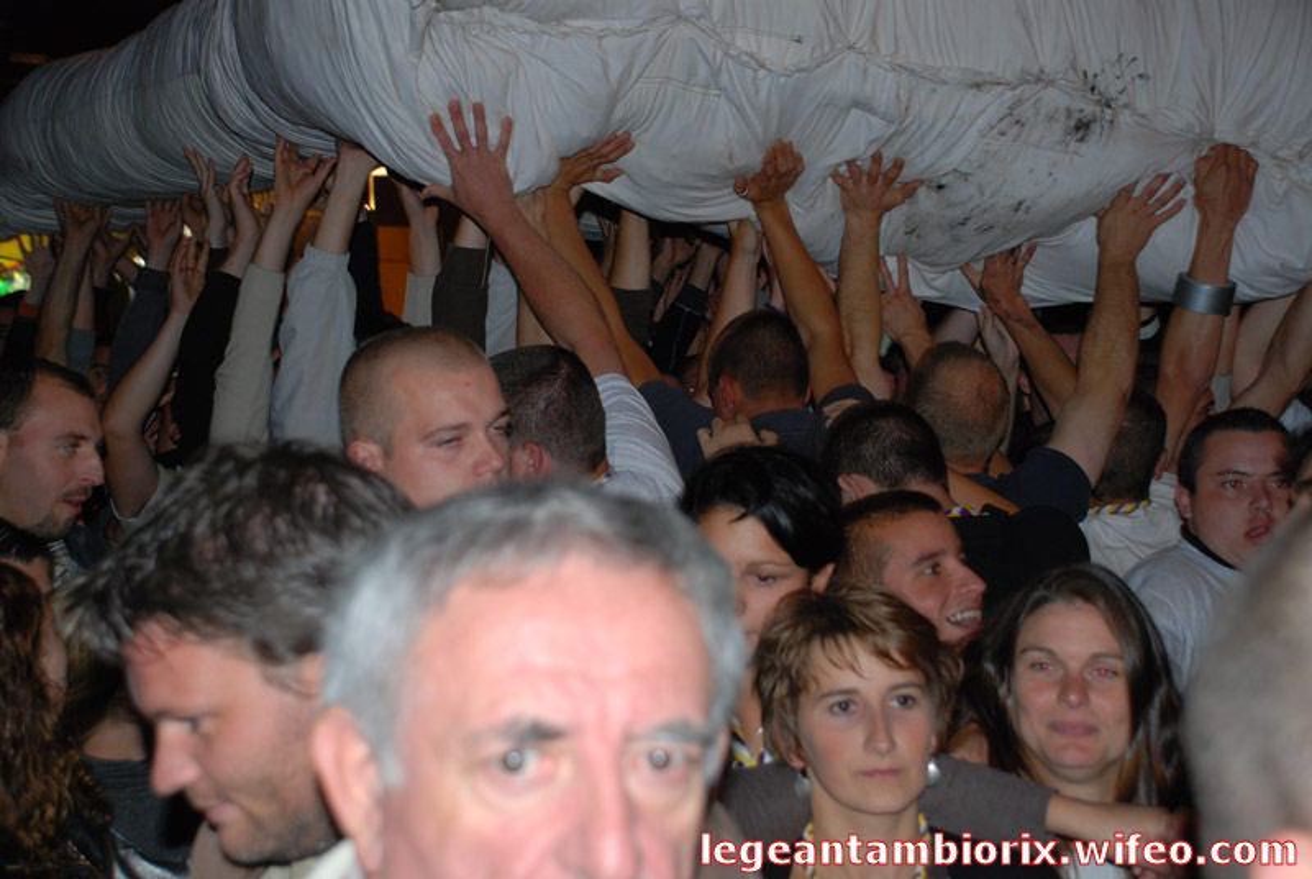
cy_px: 440
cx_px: 656
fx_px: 2080
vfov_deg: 23.9
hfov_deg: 35.0
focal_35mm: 57
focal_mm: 38
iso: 320
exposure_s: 1/60
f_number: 4.5
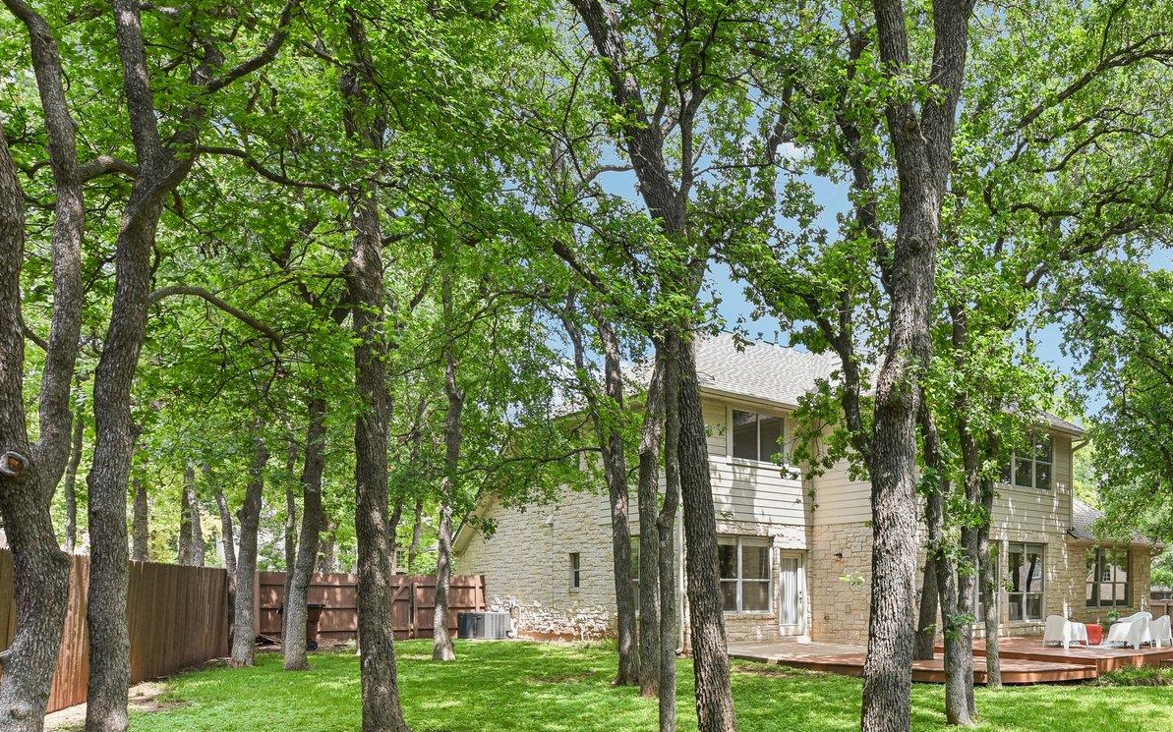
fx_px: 895
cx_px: 907
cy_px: 597
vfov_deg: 42.3
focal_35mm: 28
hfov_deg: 62.0
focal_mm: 16
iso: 100
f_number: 8
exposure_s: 1/60
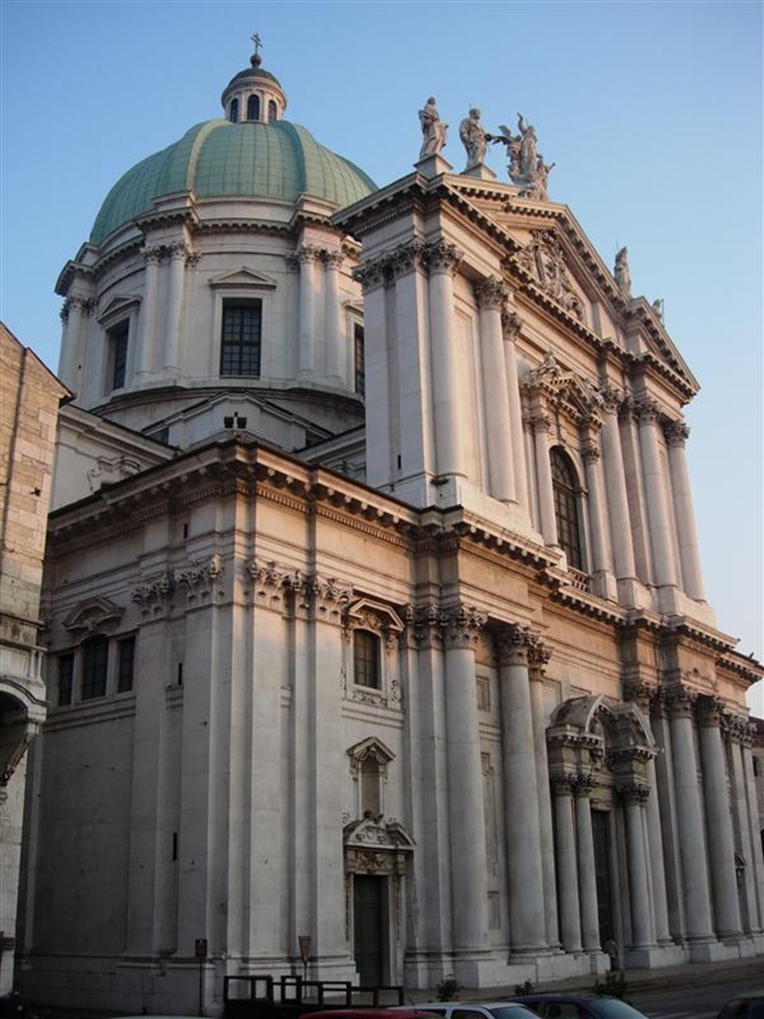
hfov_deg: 37.7
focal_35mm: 38
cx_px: 382
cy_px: 510
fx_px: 1118
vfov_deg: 49.0
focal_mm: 7.8
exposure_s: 1/352
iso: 64
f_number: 2.8
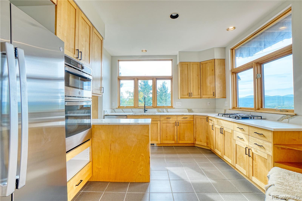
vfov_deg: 77.3
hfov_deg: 100.4
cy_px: 100
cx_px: 151
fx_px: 126
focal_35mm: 15
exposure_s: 1/10
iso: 125
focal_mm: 10
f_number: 9
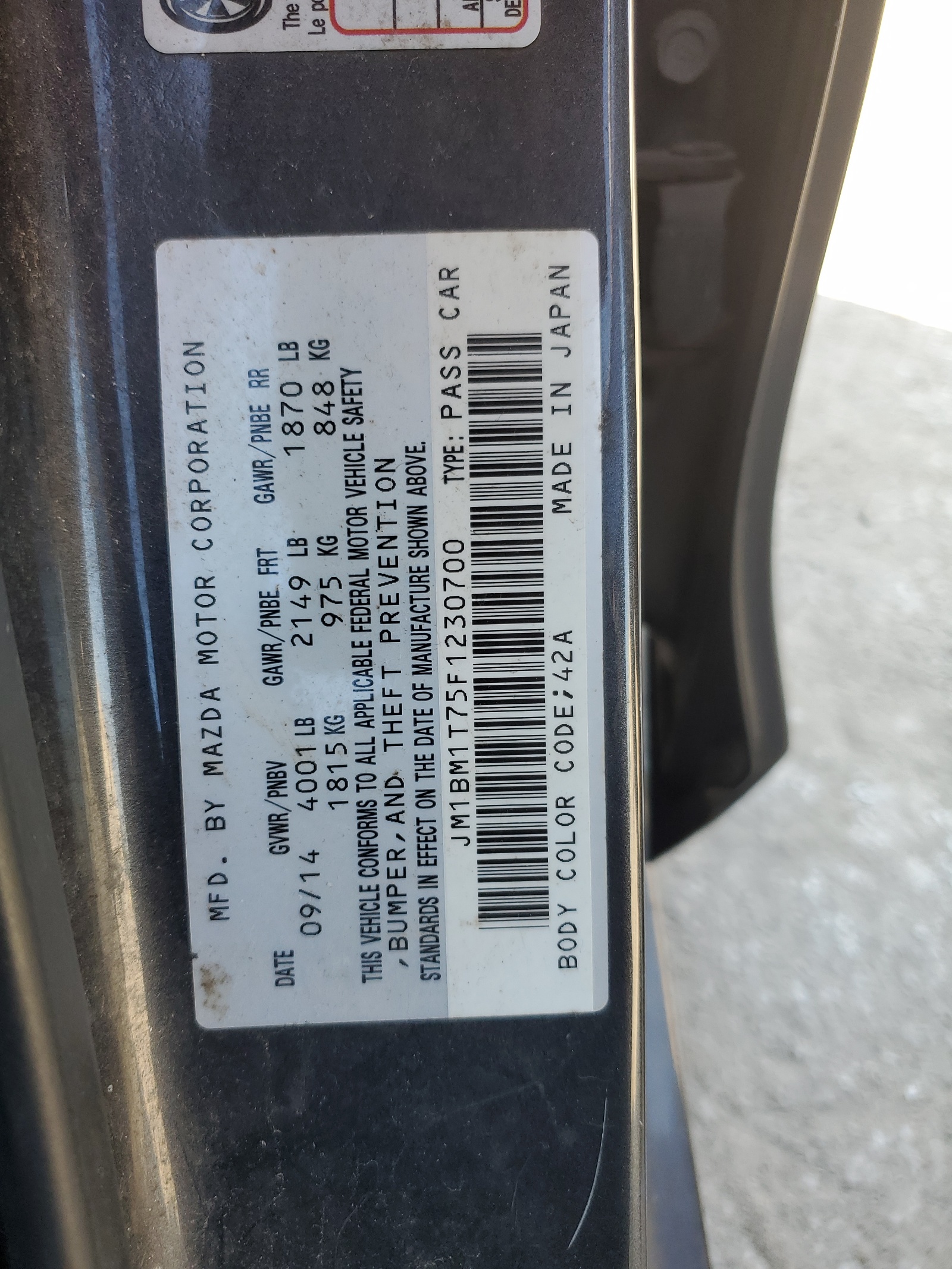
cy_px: 634
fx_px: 953
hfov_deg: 53.1
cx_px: 476
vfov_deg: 67.3
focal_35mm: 26
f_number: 1.5
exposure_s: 1/167
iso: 50
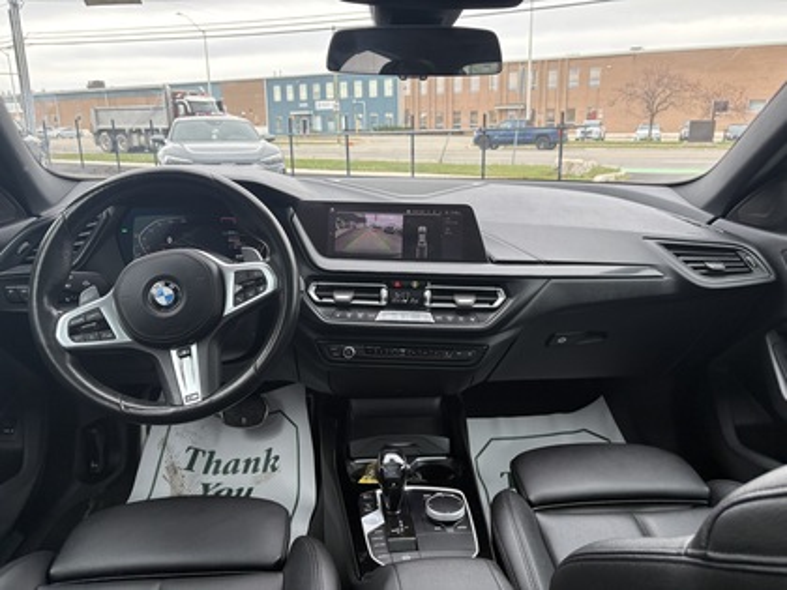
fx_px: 591
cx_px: 394
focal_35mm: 26
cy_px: 295
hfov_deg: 67.3
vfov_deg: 53.1
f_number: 1.6
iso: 80
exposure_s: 1/122
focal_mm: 5.96
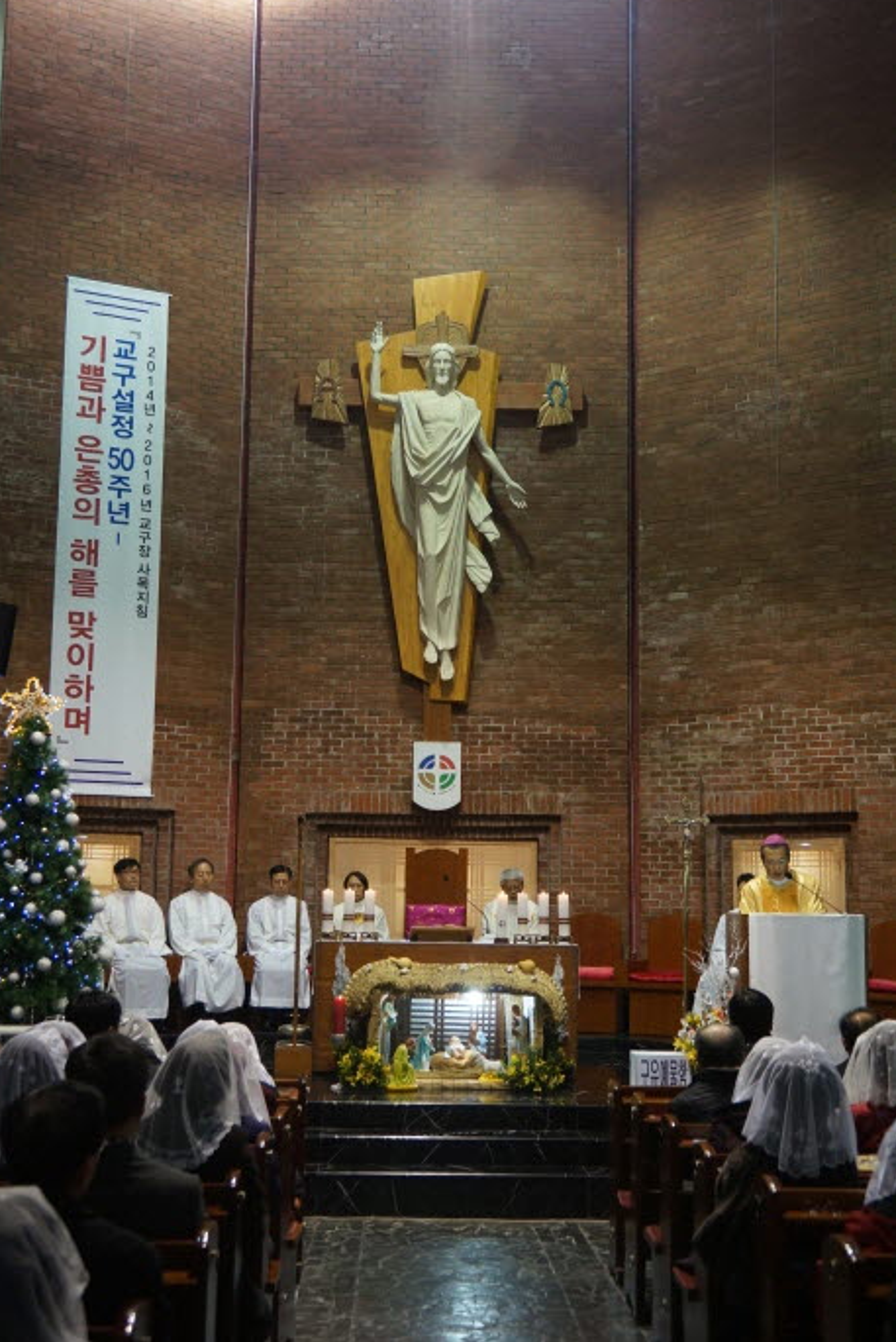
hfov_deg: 30.6
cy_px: 657
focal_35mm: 44
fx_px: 1640
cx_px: 441
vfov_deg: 44.5
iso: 1000
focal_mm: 29
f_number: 4.5
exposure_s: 1/60
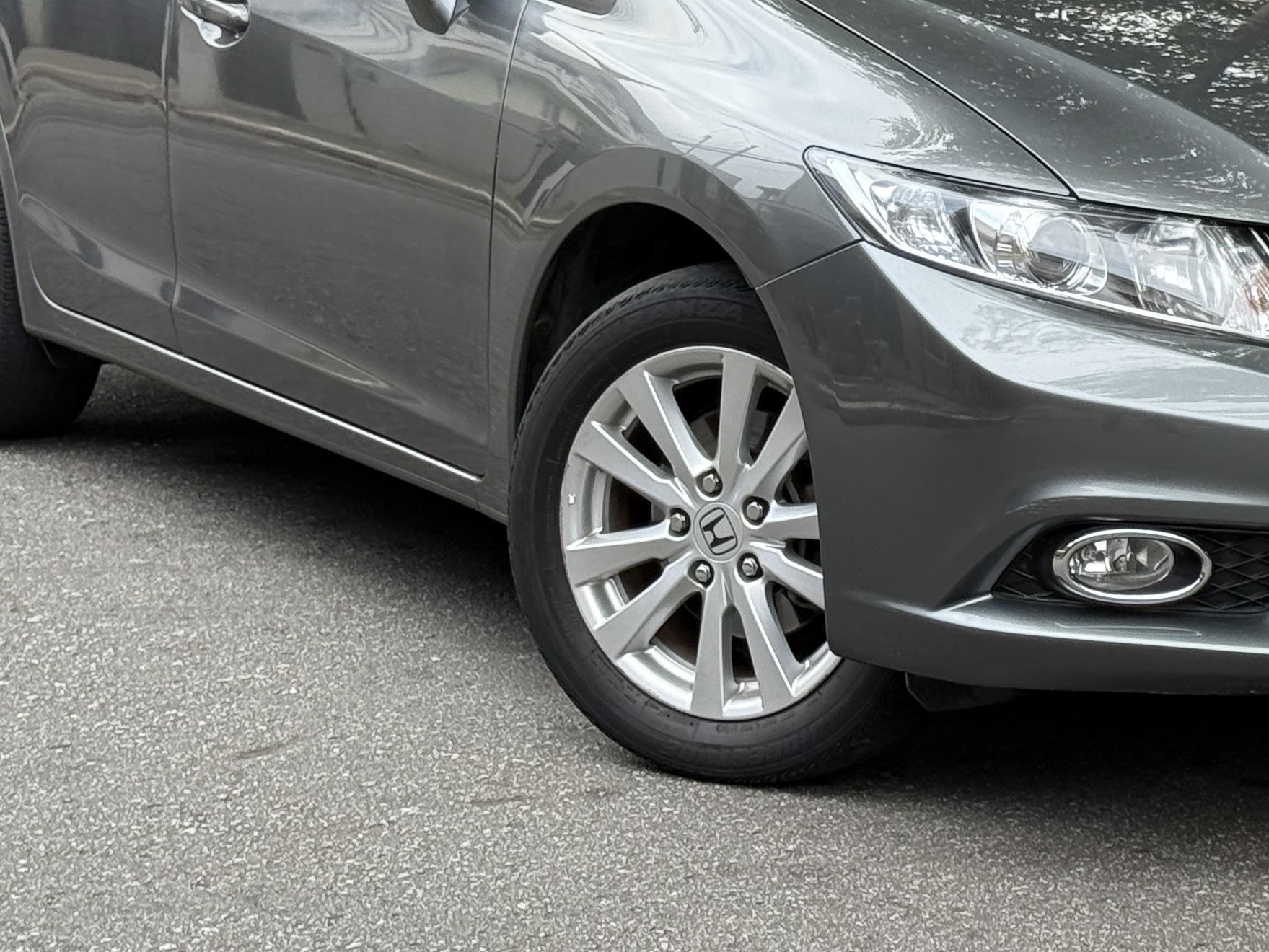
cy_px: -12
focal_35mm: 110
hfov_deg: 17.8
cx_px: 953
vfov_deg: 13.3
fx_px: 4033
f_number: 1.78
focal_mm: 6.76
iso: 100
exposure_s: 1/875
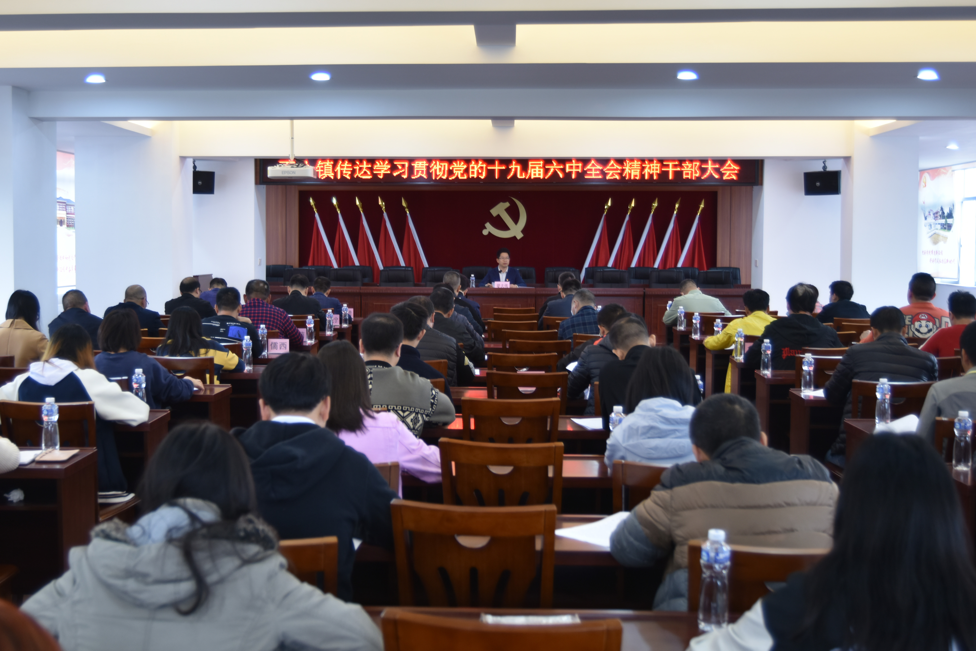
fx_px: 1031
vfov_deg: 35.1
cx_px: 488
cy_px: 326
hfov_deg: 50.7
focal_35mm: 38
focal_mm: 38
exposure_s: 1/40
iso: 450
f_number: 4
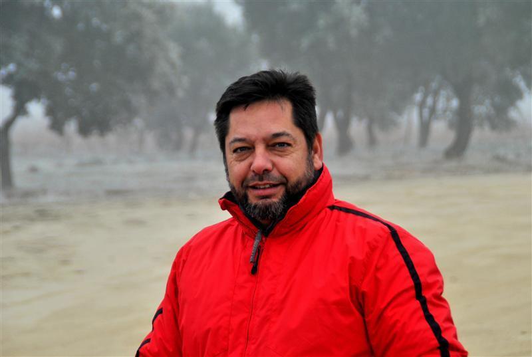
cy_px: 178
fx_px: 2488
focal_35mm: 168
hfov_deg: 12.2
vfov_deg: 8.2
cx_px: 266
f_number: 6
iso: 200
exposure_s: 1/500
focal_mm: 112
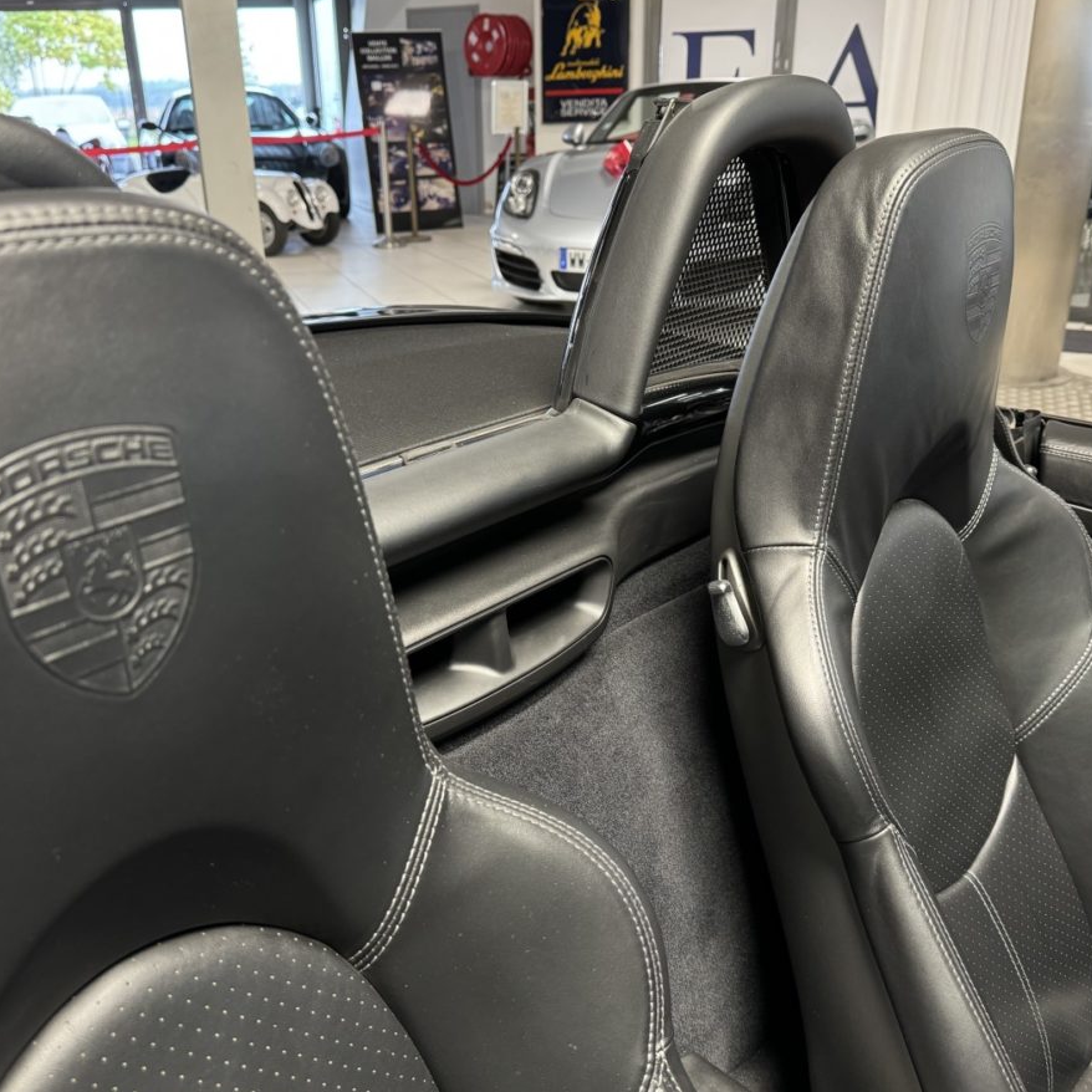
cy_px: 547
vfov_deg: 55.6
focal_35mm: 29
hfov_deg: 55.5
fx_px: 1035
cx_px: 481
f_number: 1.78
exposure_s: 1/50
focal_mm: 6.76
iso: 400
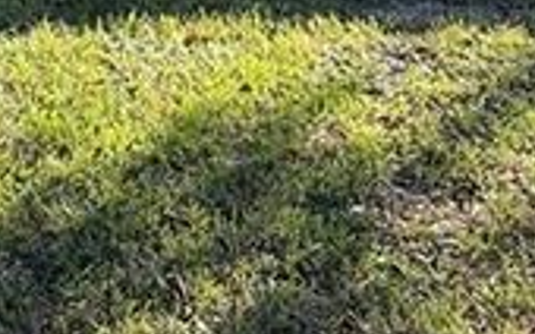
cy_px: -348
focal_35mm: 100
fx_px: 1457
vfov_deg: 11.6
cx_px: 66
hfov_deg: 20.4
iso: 80
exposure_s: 1/496
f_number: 1.78
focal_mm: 6.86
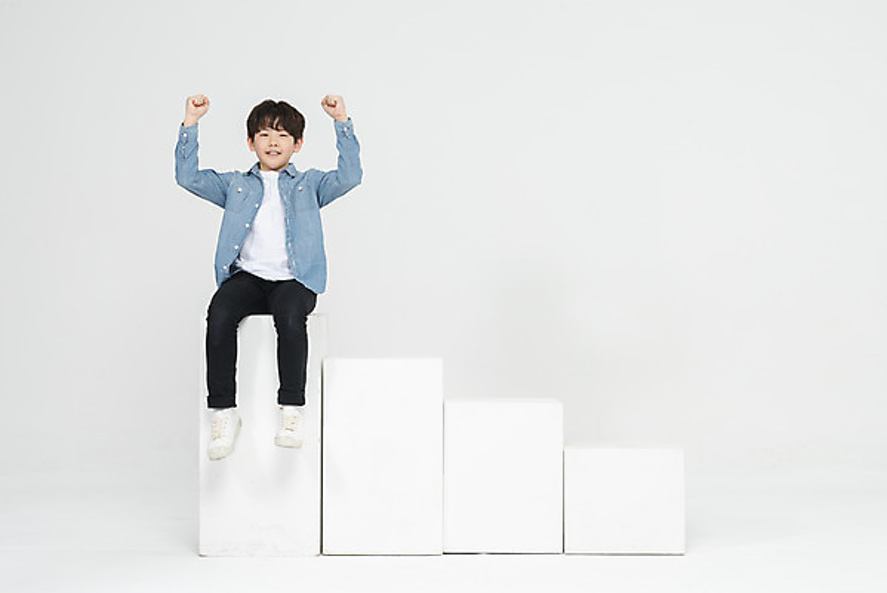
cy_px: 296
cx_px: 444
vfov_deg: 26.0
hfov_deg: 38.2
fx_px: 1282
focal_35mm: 52
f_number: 20
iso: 100
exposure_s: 1/125
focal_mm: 52
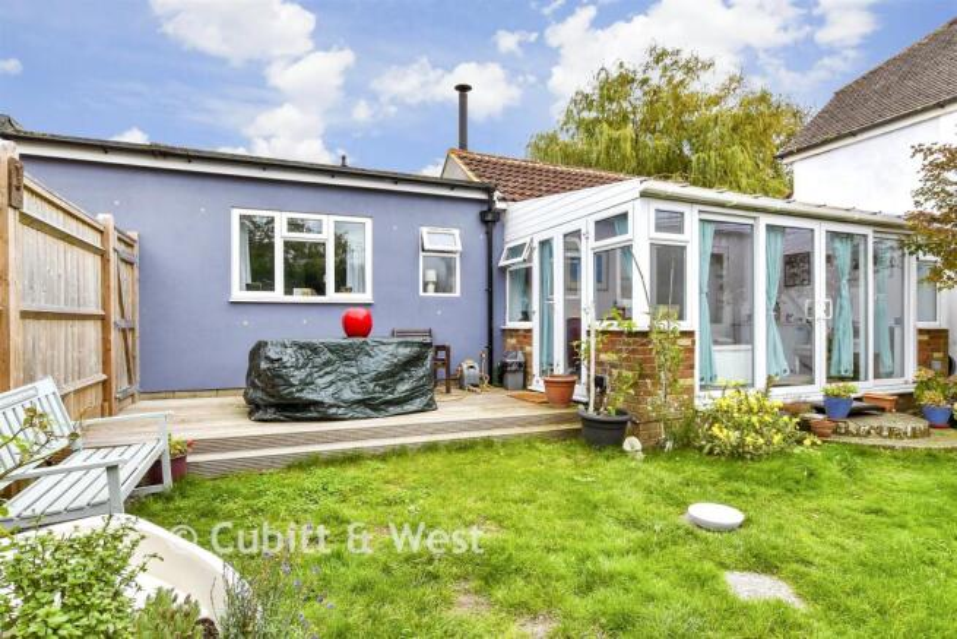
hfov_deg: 86.9
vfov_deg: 64.6
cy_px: 320
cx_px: 478
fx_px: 505
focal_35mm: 19
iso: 200
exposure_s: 1/125
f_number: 8
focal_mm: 13
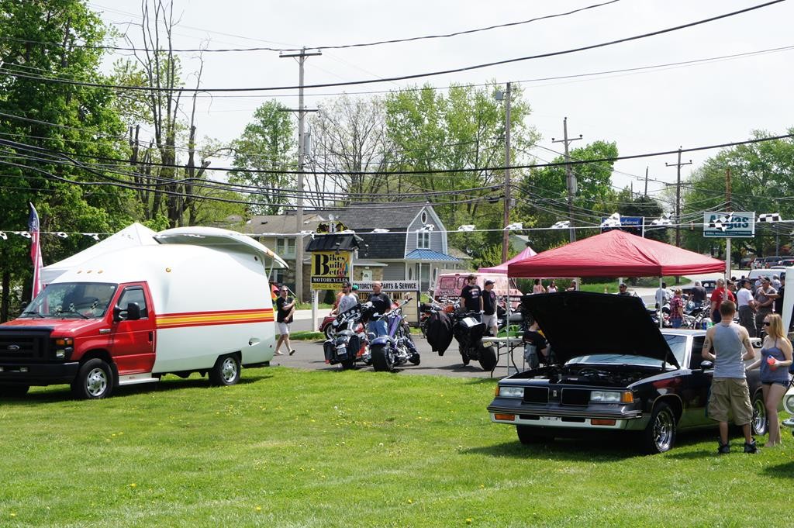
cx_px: 397
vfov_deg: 20.6
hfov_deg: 30.5
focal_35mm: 66
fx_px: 1454
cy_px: 264
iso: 320
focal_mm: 44
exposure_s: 1/250
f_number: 13
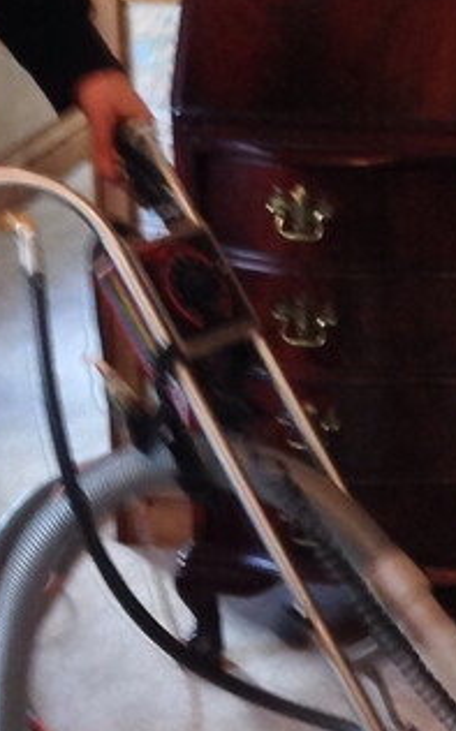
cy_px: 972
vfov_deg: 15.0
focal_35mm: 133
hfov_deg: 9.8
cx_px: 382
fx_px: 2649
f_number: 2.4
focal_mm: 4.12
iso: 125
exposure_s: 1/20
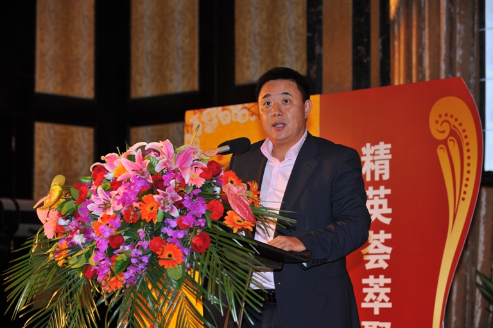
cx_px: 246
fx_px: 1437
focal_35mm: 105
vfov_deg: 13.0
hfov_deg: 19.5
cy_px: 164
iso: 200
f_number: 5.6
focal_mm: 105
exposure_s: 1/80
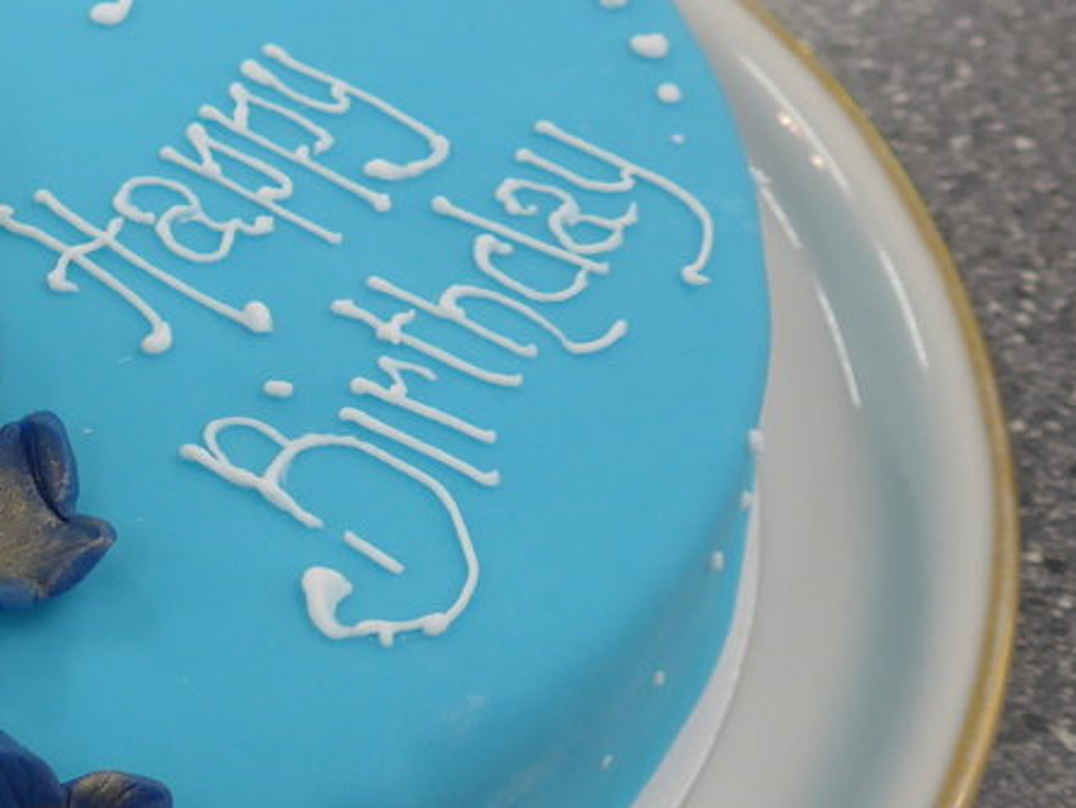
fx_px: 2426
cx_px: -113
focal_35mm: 78
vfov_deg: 18.9
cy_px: 507
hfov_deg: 23.4
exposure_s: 1/60
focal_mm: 6
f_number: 2
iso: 200
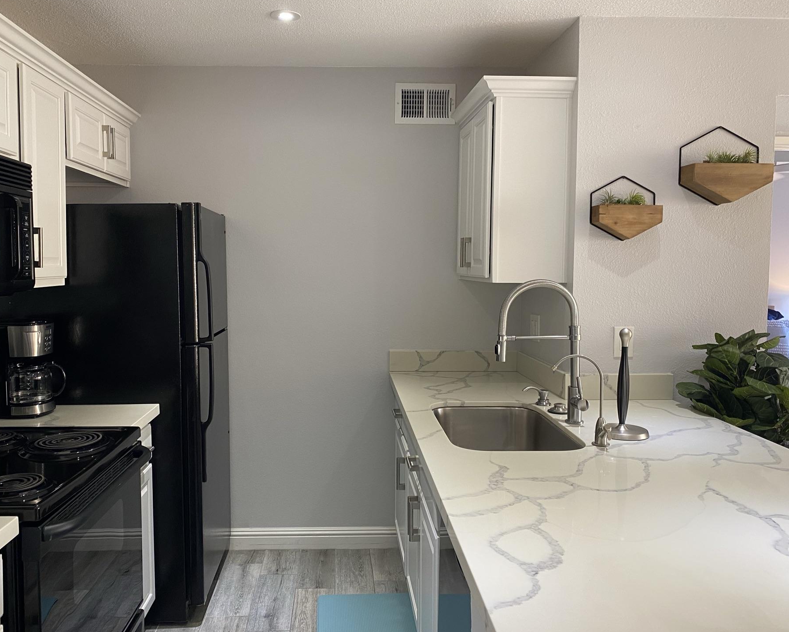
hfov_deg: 60.3
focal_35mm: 29
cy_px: 312
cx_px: 354
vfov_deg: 50.0
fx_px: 677
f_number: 1.8
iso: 100
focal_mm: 4.25
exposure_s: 1/60
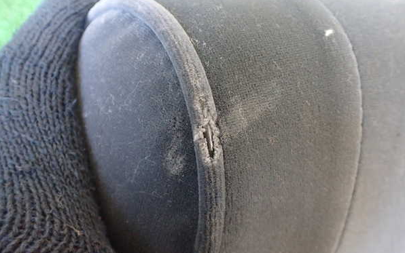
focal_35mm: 32
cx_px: 202
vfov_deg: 39.5
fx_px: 353
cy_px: 122
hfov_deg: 59.6
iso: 1000
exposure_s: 1/30
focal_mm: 5.4
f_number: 2.3
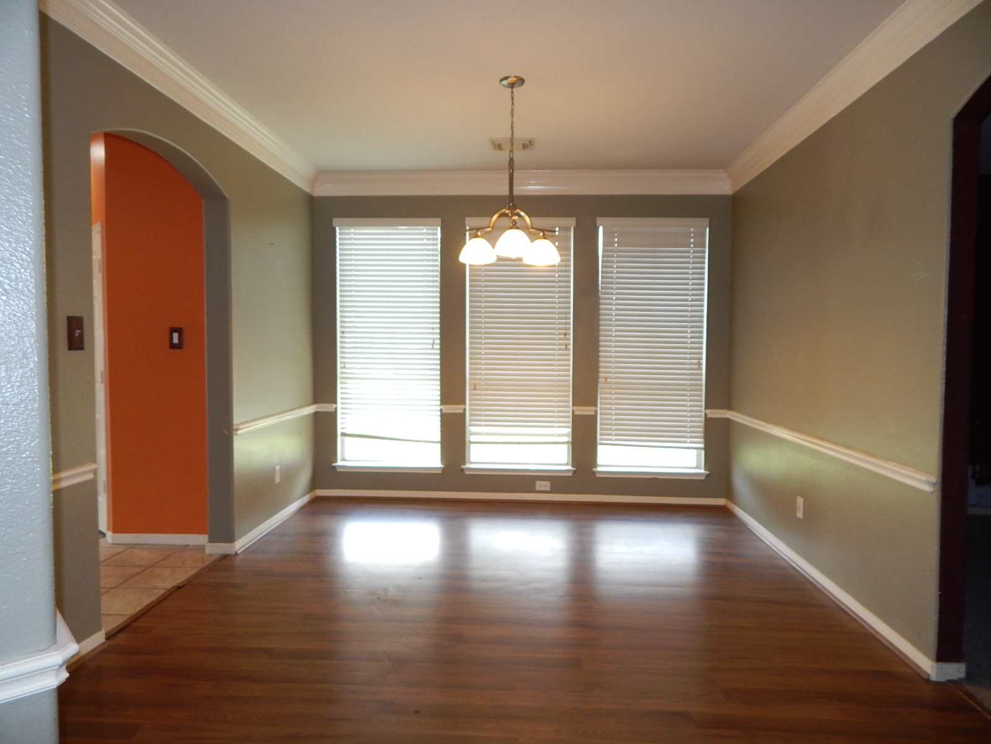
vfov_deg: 61.1
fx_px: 630
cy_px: 372
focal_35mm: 22
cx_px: 496
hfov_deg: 76.4
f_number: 3
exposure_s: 1/30
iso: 200
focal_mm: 4
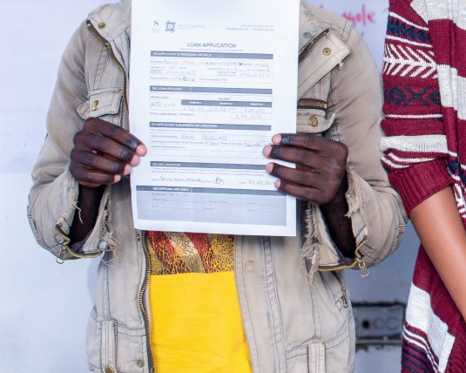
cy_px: -17
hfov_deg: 13.1
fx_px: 1958
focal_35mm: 142
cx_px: 618
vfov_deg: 10.8
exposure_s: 1/250
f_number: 3.2
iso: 250
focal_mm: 50
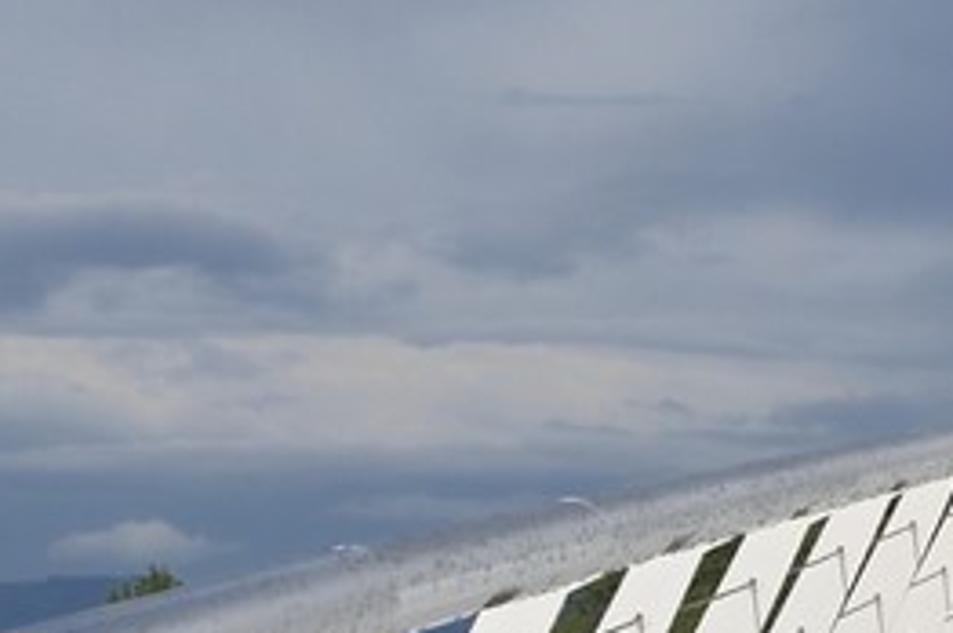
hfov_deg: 4.6
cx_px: 2870
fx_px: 11316
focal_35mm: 428
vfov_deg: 3.2
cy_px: -578
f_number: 14
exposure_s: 1/400
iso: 200
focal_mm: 70
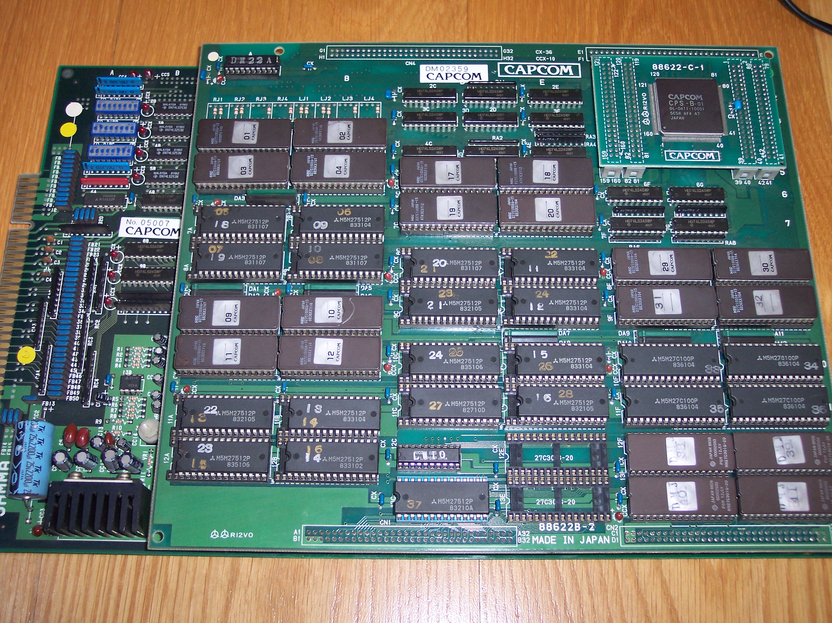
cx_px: 416
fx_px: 913
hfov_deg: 49.0
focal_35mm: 38
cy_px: 312
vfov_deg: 37.7
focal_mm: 8
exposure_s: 1/30
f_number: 2.8
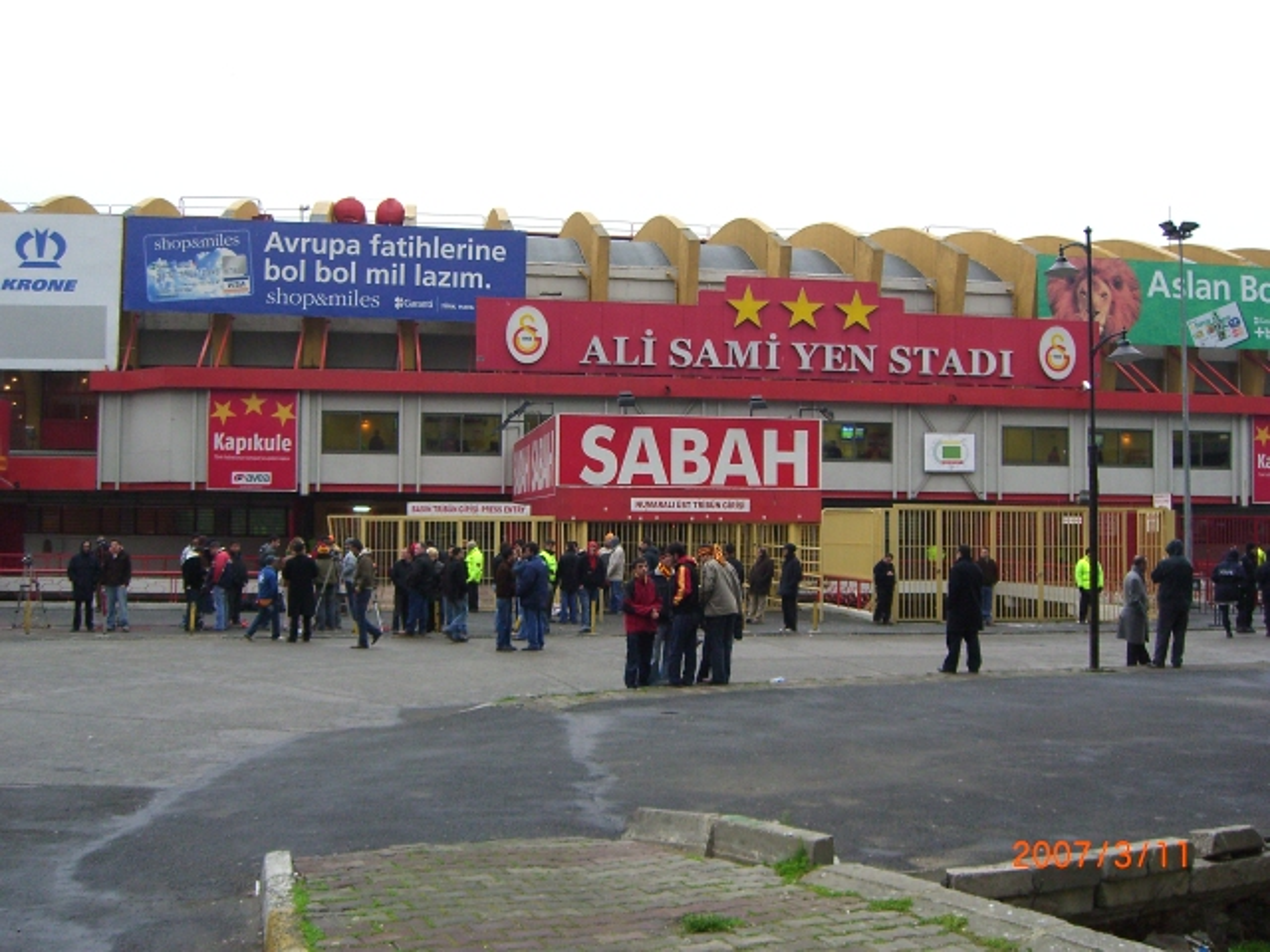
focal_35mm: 38
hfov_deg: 49.0
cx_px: 635
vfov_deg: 37.7
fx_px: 1394
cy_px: 476
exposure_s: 1/125
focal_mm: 7.9
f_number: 2.8
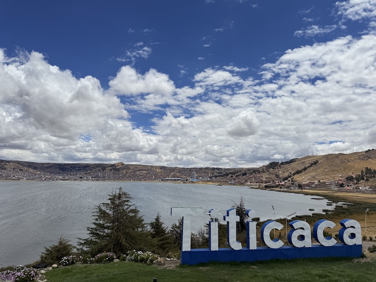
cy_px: 141
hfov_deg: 71.6
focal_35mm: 24
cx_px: 188
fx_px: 261
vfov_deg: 56.8
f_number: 1.78
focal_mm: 6.76
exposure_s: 1/14286
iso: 80
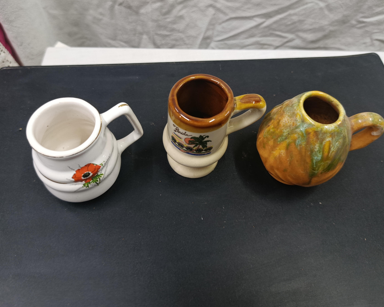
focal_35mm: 27
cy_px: 136
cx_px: 179
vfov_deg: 53.1
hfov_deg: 64.0
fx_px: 307
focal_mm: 6.11
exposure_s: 1/33.3
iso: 1408
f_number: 1.65
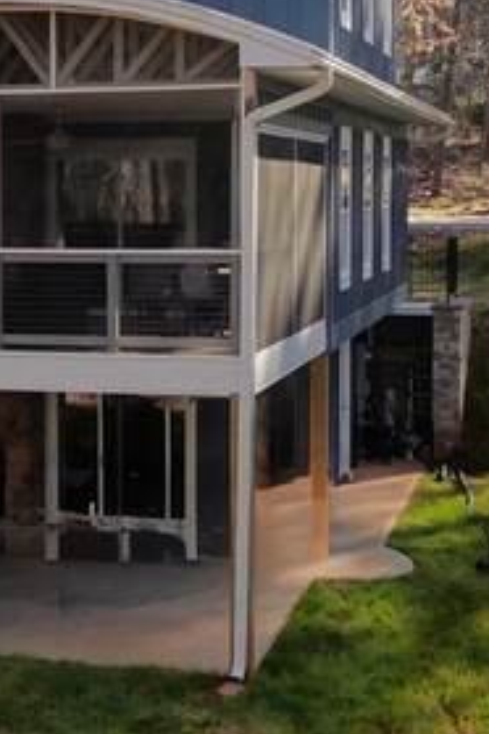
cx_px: 13
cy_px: 232
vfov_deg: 23.5
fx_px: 1752
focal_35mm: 86
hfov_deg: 15.6
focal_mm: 6.08
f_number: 3.3
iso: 100
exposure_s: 1/400
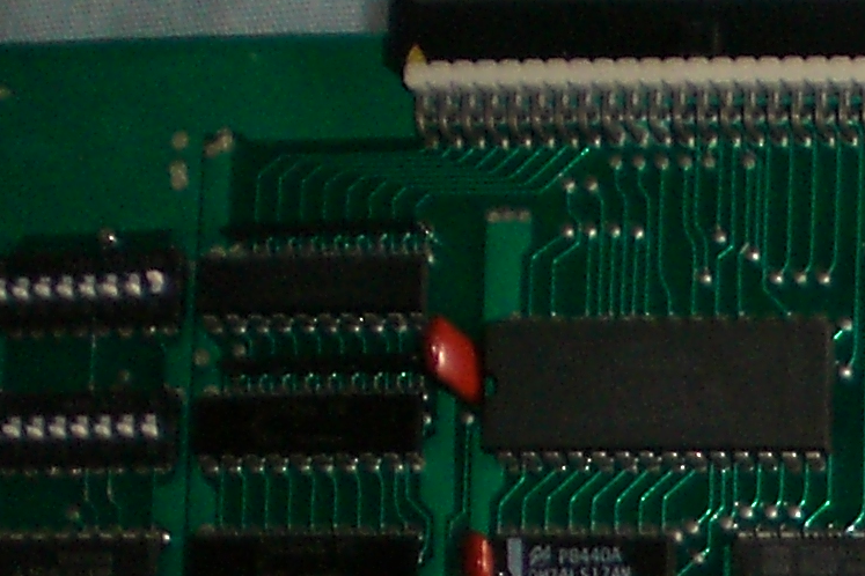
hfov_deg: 12.4
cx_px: 1623
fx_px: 3580
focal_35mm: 149
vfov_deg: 8.7
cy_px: 1177
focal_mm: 6.3
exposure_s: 1/30
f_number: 3.1
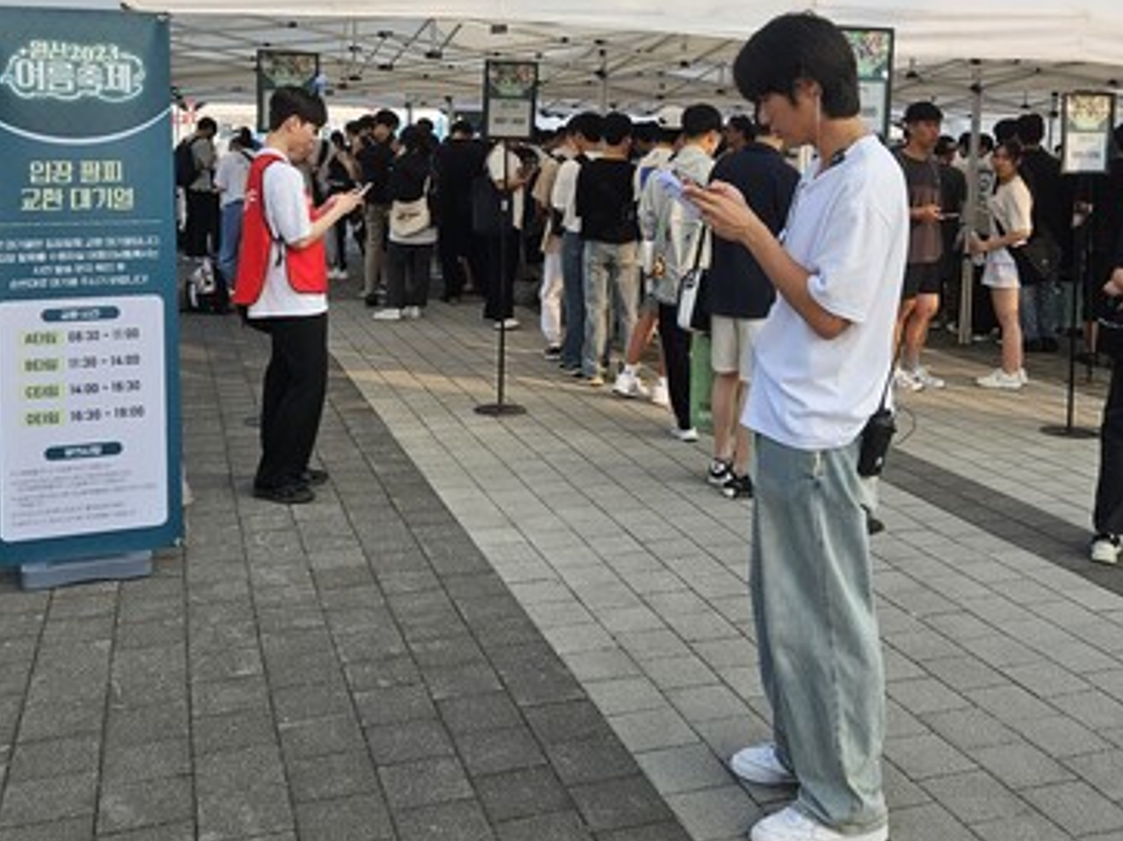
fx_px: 1232
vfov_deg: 37.0
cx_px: 628
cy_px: 232
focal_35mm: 38
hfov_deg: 48.9
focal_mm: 5.4
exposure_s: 1/777
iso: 25
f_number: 1.8
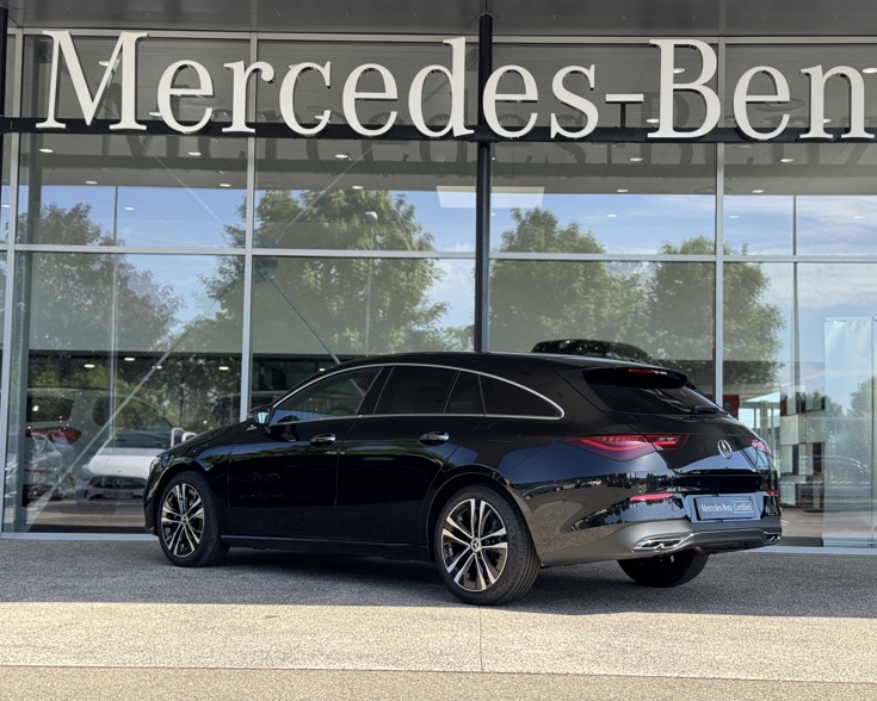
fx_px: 1324
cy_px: 354
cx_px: 469
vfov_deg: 29.7
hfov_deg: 36.6
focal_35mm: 51
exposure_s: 1/832
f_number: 1.78
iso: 64
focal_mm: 6.76
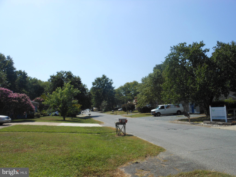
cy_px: 88
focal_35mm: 28
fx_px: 191
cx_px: 118
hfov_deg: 63.4
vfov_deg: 49.7
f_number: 3.7
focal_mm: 5
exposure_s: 1/800
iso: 80
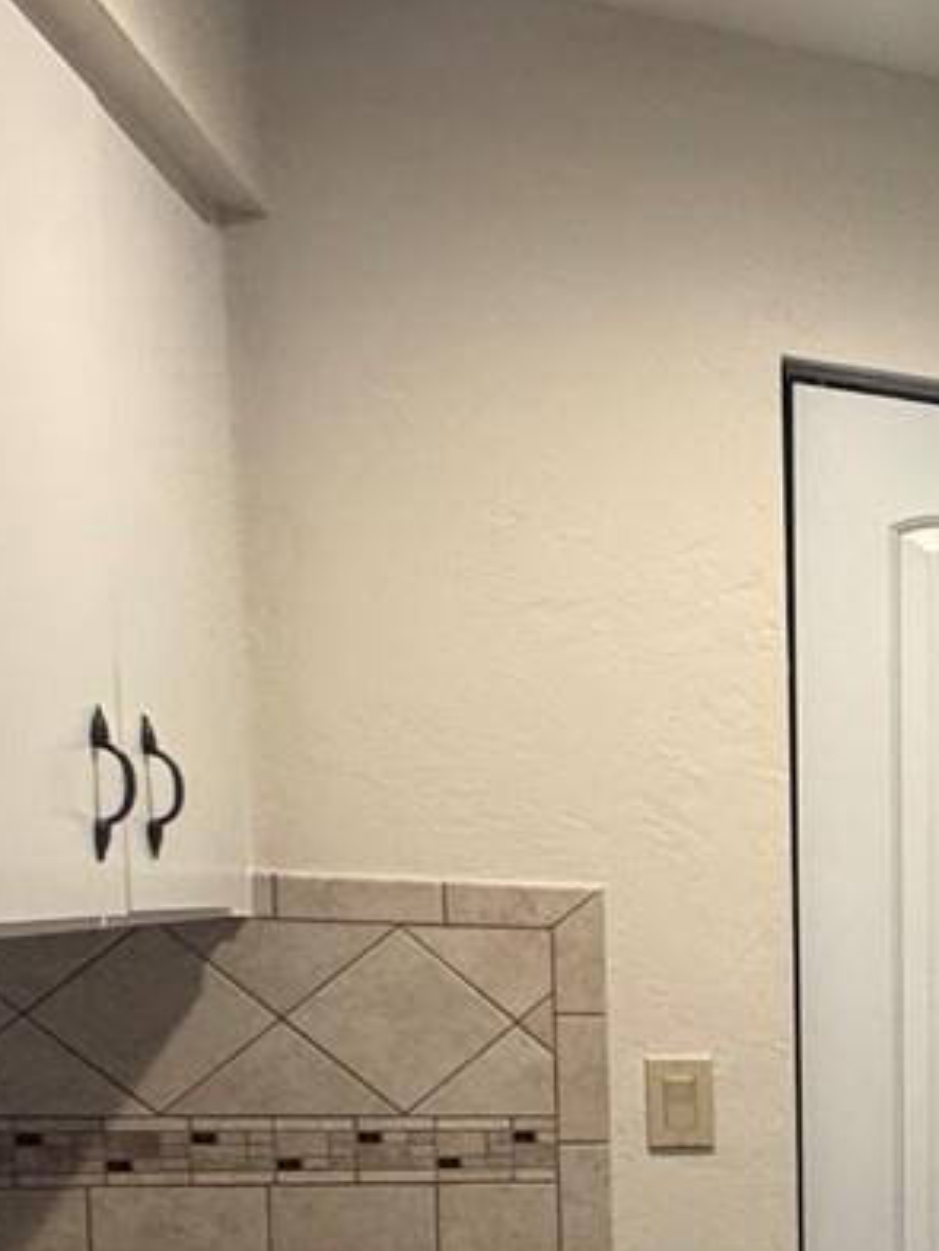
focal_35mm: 57
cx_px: 1967
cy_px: 1162
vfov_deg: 31.9
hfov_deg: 17.2
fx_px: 2060
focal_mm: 2.22
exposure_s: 1/60
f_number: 2.2
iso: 200
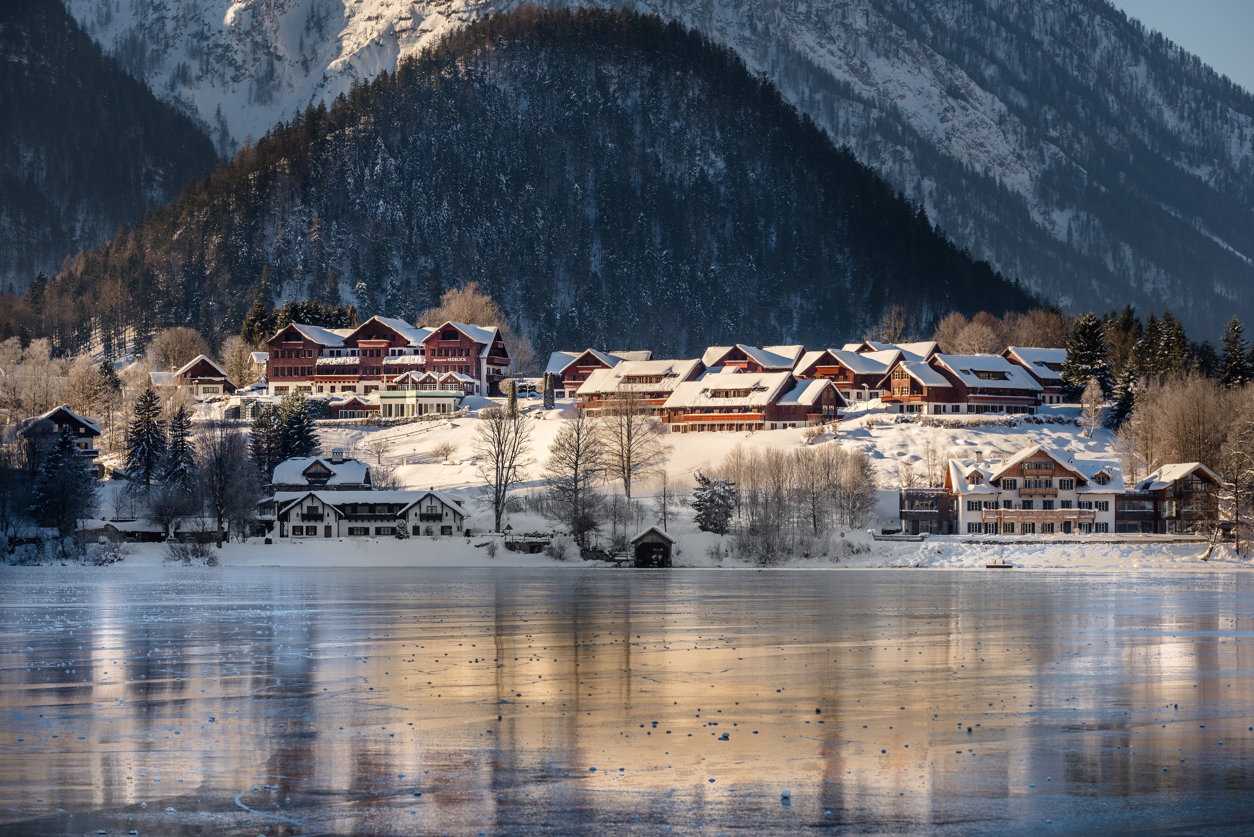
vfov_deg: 9.8
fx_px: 4878
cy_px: 418
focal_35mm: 140
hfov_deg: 14.6
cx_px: 627
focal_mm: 140
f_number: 9.5
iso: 100
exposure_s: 1/350
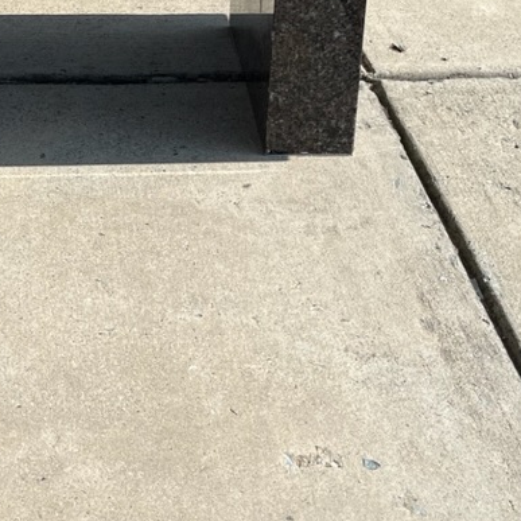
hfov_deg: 22.1
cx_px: 23
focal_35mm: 76
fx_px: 1294
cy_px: 12
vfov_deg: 22.0
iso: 50
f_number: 1.6
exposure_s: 1/5076
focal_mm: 5.1
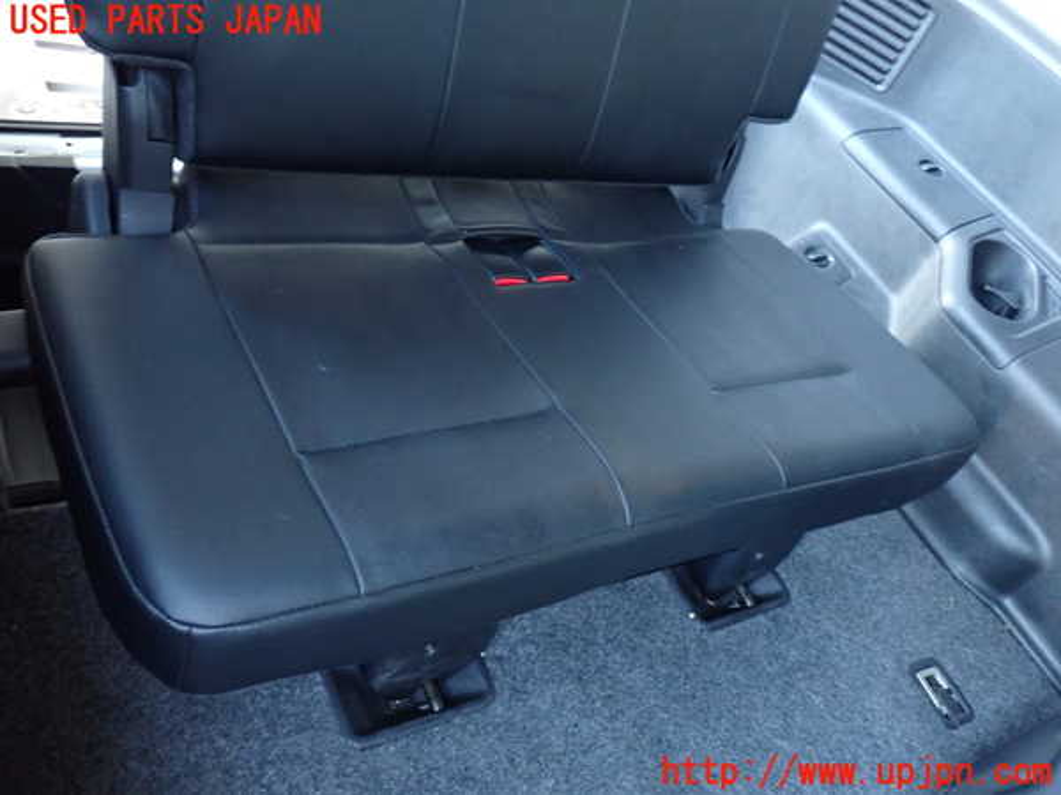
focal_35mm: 30
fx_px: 920
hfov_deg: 60.0
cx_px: 530
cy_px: 398
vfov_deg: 46.8
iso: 800
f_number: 2.3
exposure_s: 1/20
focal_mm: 5.4
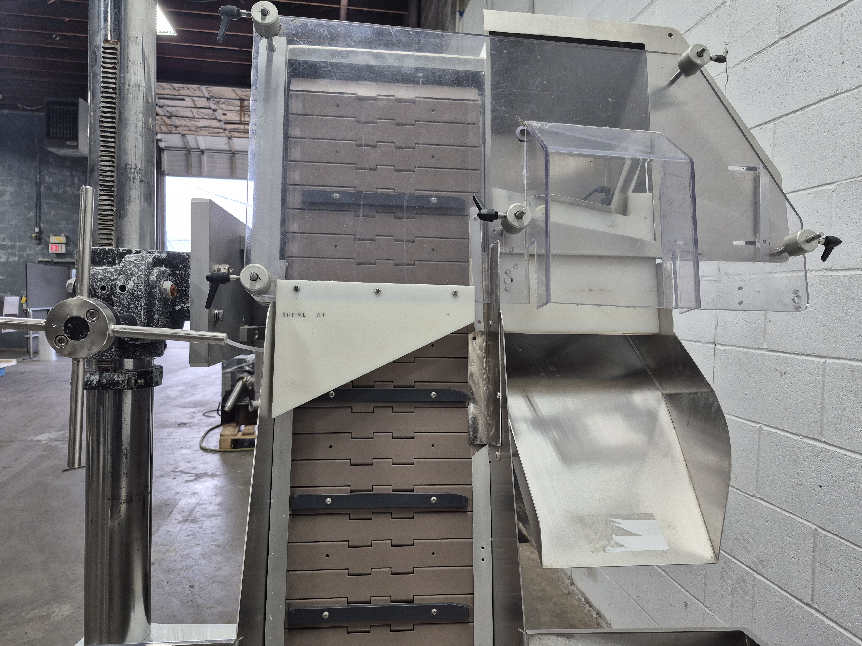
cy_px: 323
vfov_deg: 58.9
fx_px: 573
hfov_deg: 73.9
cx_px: 431
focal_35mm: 23
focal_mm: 5.4
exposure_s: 1/120
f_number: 1.8
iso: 160
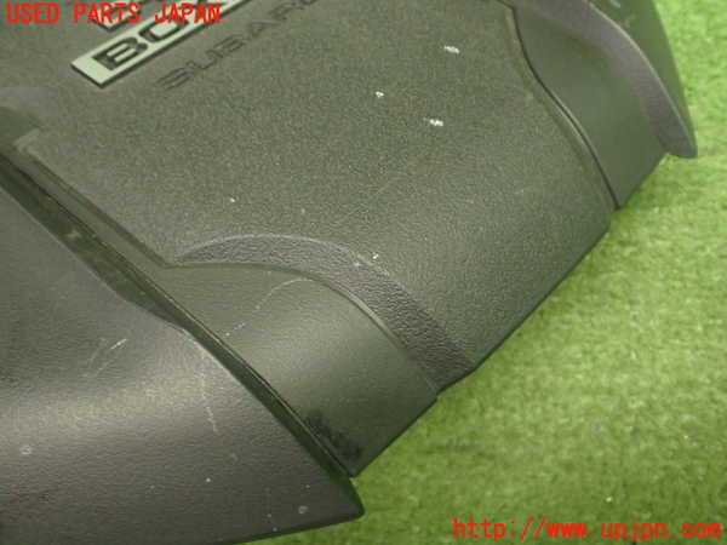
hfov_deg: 51.4
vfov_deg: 39.7
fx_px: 756
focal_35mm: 36
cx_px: 364
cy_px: 272
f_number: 2.5
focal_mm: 6.37
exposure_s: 1/40
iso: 640
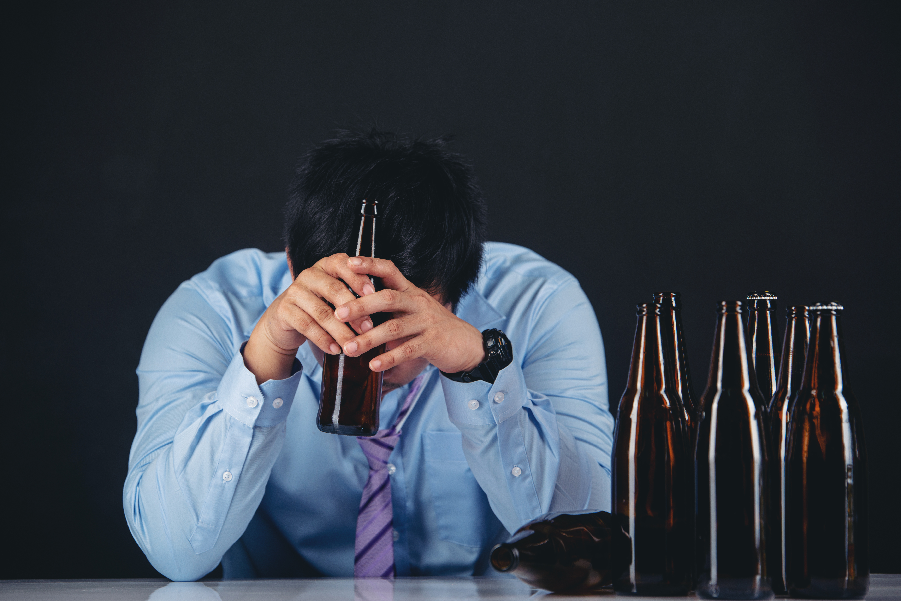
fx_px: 3505
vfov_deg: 9.8
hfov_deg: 14.6
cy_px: 300
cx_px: 450
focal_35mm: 140
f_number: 4
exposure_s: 1/200
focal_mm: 140
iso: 100
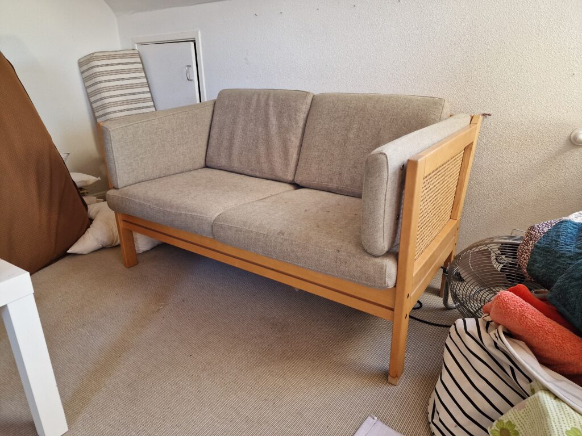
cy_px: 218
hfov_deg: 73.9
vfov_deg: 58.9
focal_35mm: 23
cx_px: 291
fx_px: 387
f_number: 1.8
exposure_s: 1/100
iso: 200
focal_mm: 6.4
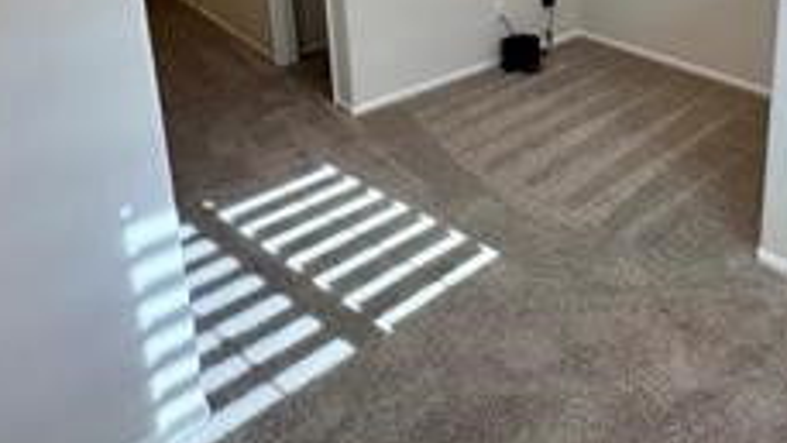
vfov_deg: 33.9
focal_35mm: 30
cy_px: -43
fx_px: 626
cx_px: 564
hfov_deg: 61.6
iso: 64
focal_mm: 2.22
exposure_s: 1/120
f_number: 2.2
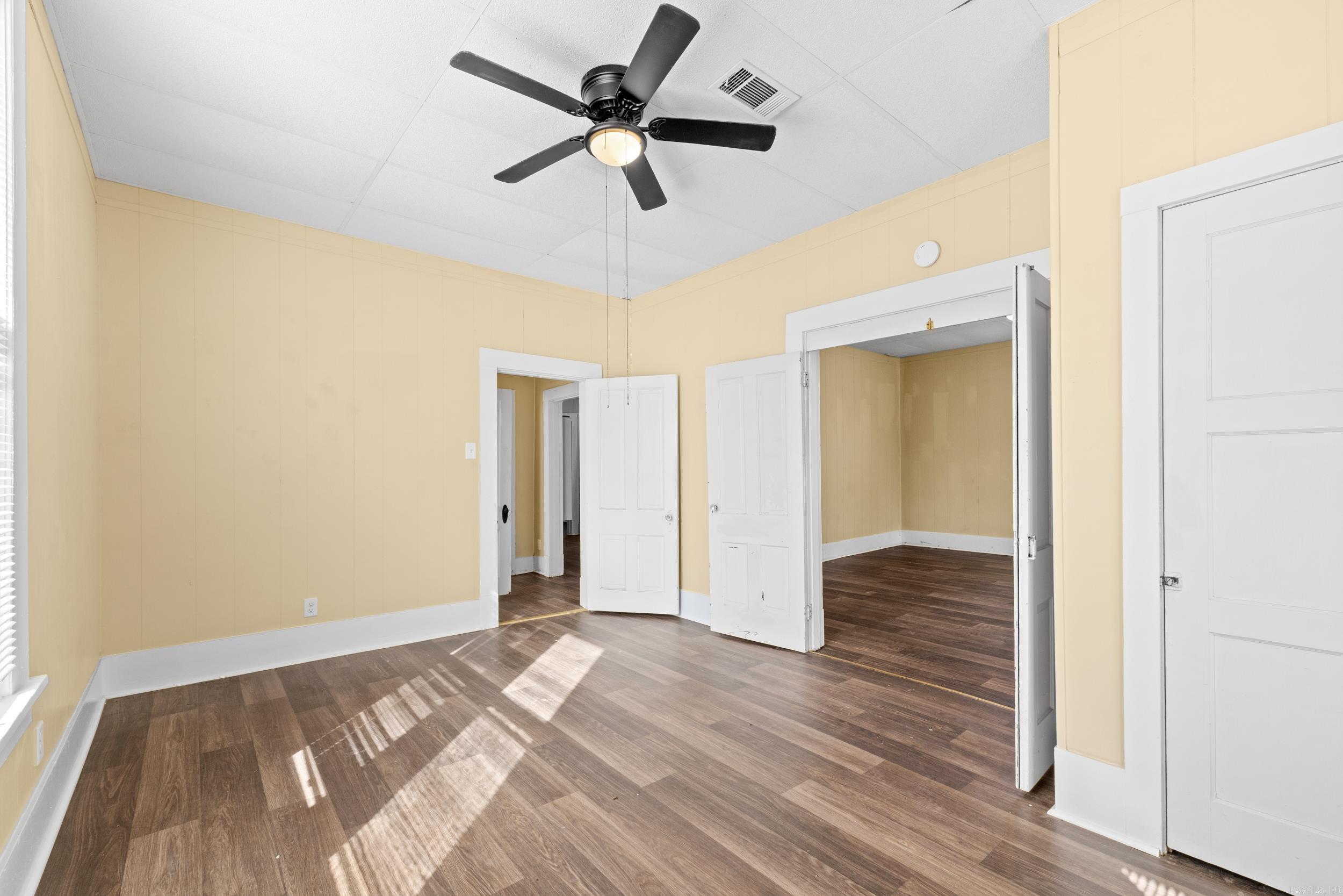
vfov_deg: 77.3
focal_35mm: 15
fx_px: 560
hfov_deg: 100.4
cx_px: 672
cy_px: 448
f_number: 9
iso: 200
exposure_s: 1/8
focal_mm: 10
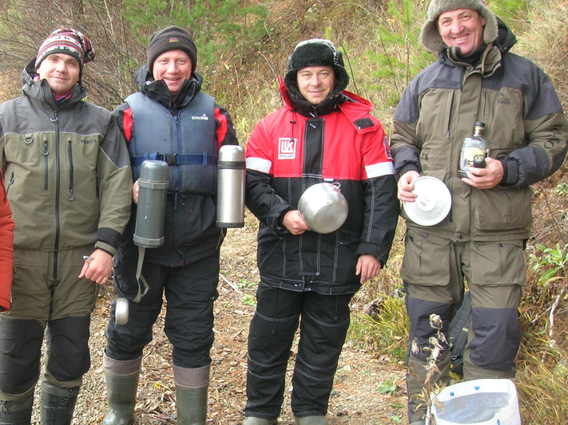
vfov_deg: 28.4
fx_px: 837
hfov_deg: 36.7
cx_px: 153
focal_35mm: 51
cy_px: 277
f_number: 4.9
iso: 50
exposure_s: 1/18.4
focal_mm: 5.7
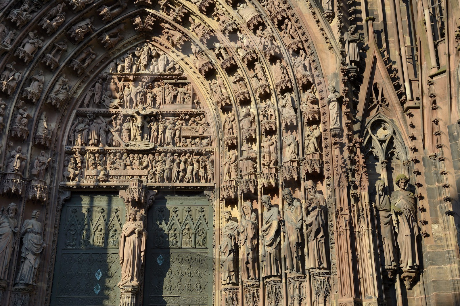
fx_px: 613
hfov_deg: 41.1
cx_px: 230
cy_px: 153
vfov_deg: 28.0
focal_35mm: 48
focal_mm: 48
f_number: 8
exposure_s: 1/250
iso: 200
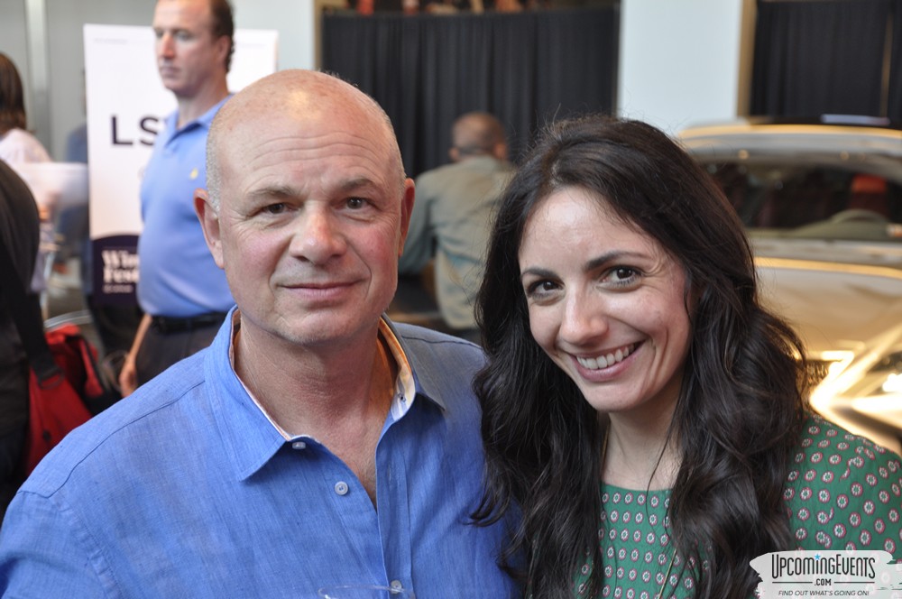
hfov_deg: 31.9
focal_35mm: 63
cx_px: 451
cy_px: 300
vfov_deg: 21.5
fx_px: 1576
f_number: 4.8
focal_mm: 42
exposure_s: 1/13
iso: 400
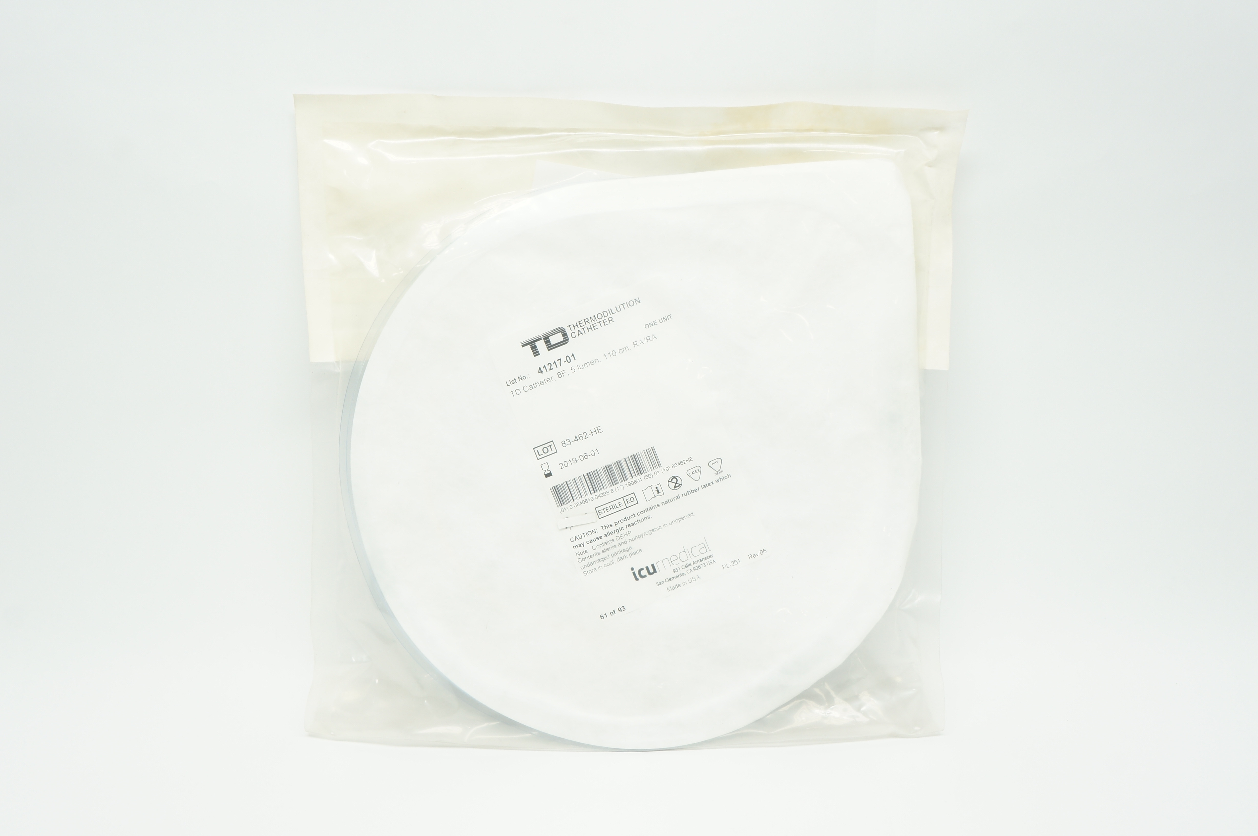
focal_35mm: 39
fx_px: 1361
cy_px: 418
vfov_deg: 34.1
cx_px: 629
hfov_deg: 49.6
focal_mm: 26
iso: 400
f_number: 8
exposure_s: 1/30
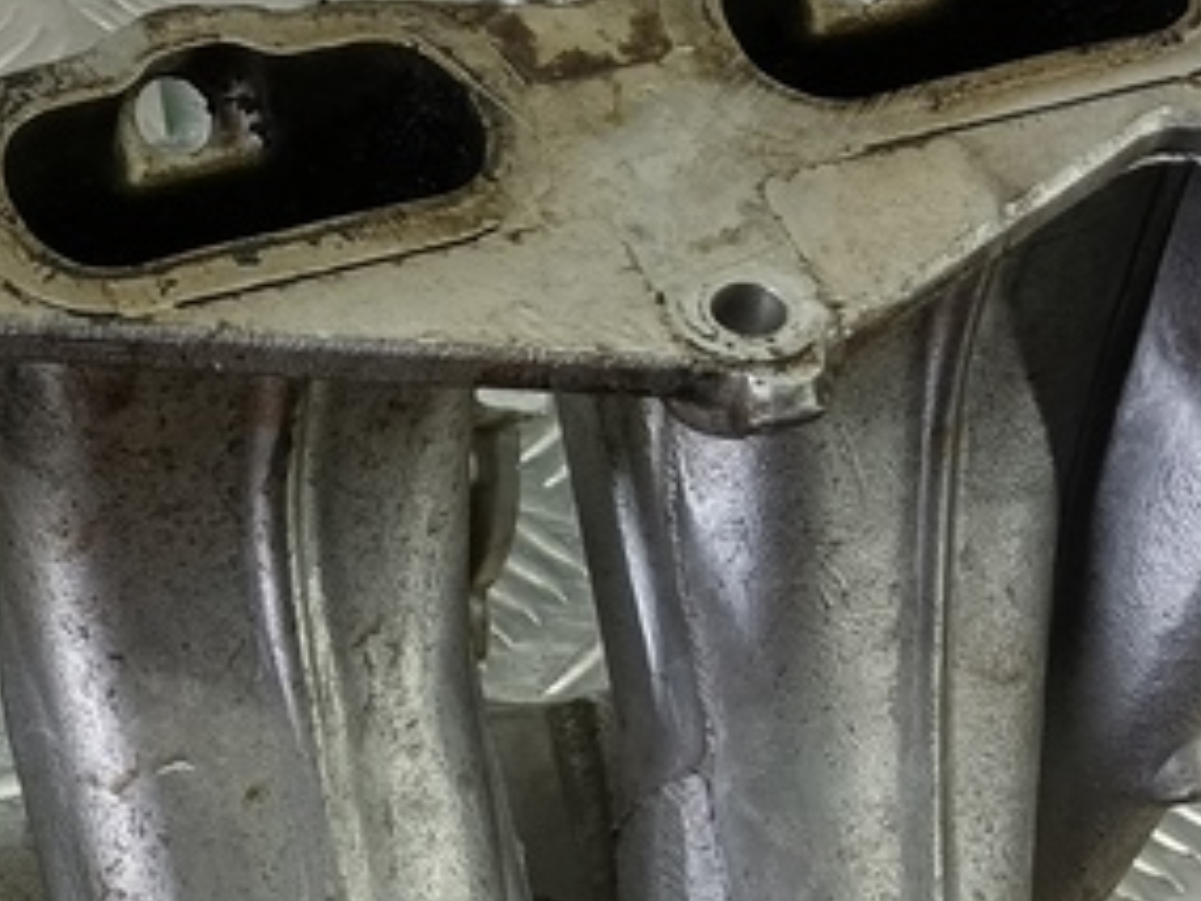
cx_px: -30
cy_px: 884
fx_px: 2880
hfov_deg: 22.5
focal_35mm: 83
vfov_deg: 17.4
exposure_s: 1/50
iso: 124
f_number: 1.6
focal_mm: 4.11
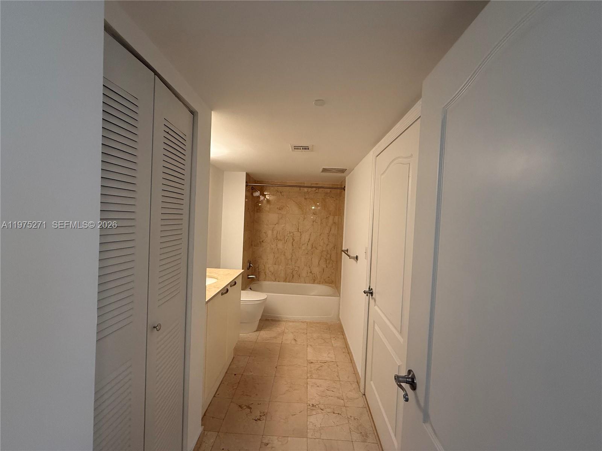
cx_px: 301
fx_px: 243
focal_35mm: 14
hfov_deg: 102.1
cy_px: 226
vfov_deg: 85.7
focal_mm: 2.22
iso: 250
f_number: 2.2
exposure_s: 1/60
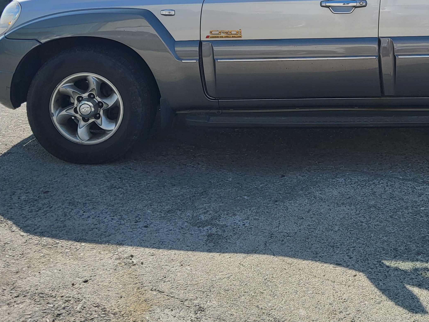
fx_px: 632
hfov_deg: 36.0
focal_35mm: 51
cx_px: 353
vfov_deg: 27.3
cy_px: 15
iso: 12
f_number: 1.8
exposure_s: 1/1135
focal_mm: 3.98
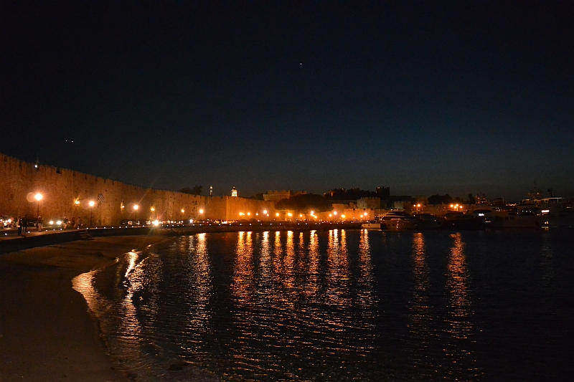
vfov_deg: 44.9
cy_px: 191
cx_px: 287
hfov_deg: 63.7
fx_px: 462
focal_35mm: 29
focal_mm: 11
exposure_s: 1/15
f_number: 3.5
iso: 1600
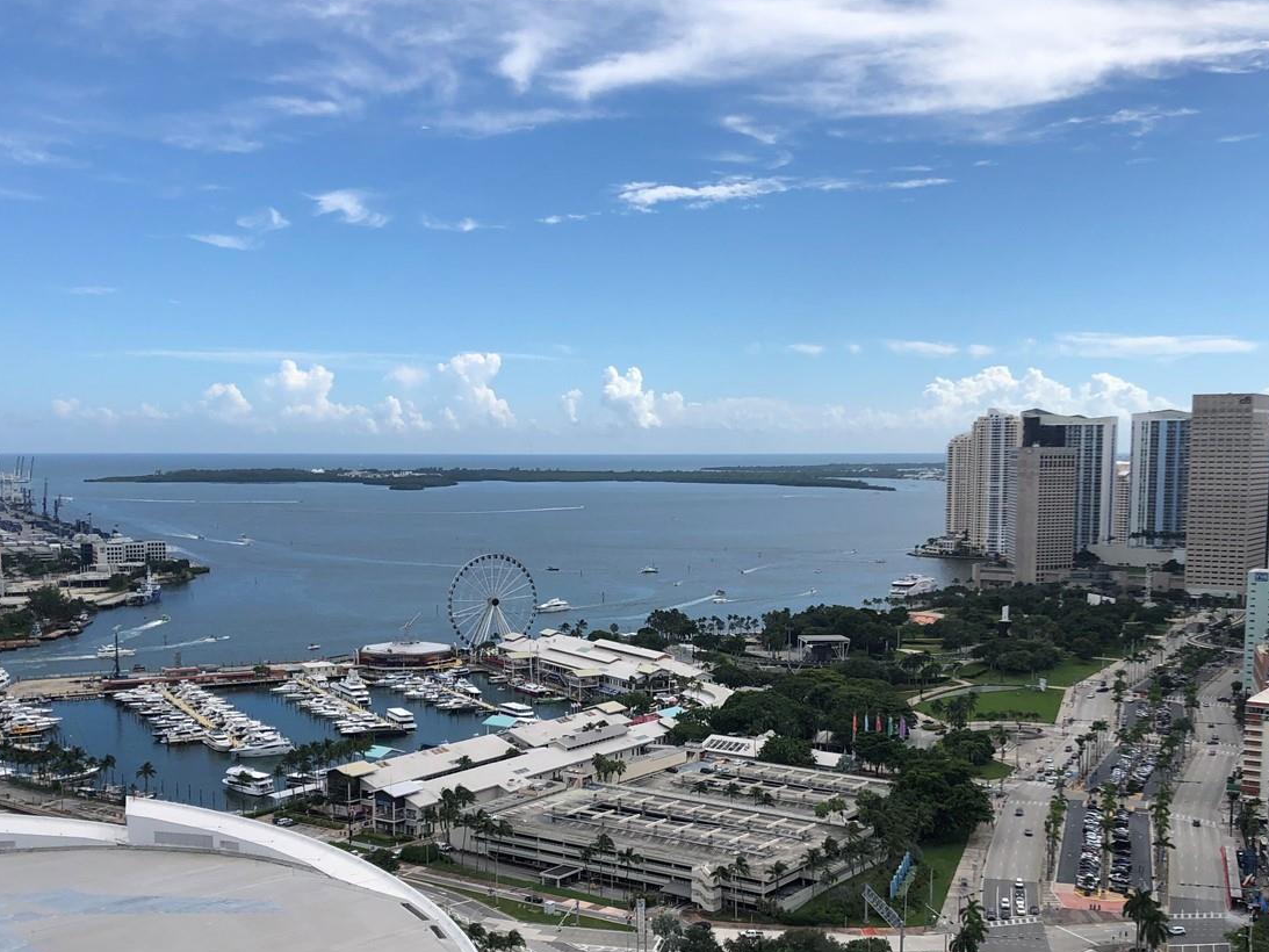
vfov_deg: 34.8
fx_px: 1503
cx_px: 608
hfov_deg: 45.8
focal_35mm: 41
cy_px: 633
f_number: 1.8
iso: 20
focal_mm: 3.99
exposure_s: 1/2703
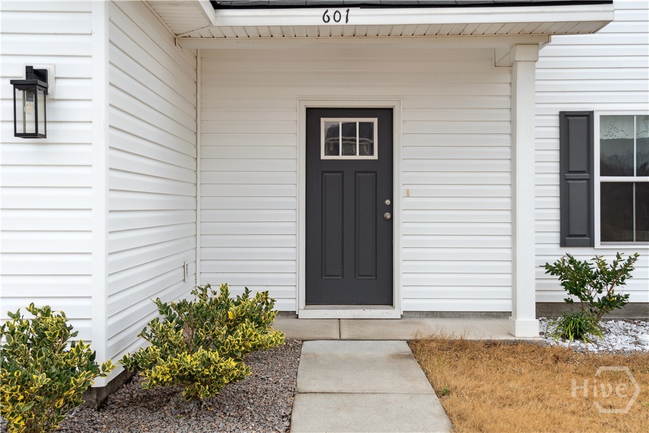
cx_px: 324
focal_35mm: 36
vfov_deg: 36.9
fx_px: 649
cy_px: 216
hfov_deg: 53.1
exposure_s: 1/250
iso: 100
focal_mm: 36
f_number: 4.5
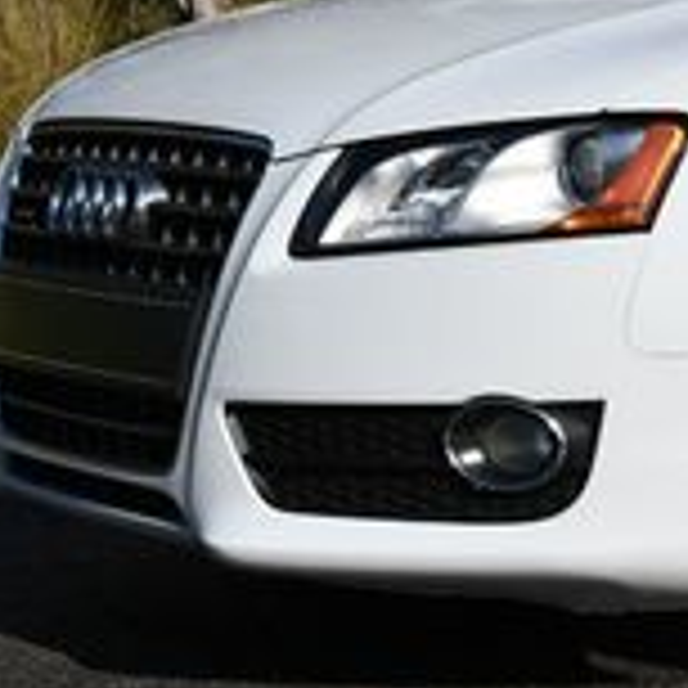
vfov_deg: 10.9
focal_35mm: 157
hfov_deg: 10.5
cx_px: 1219
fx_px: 3530
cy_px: -130
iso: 100
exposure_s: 1/400
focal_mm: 22
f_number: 10
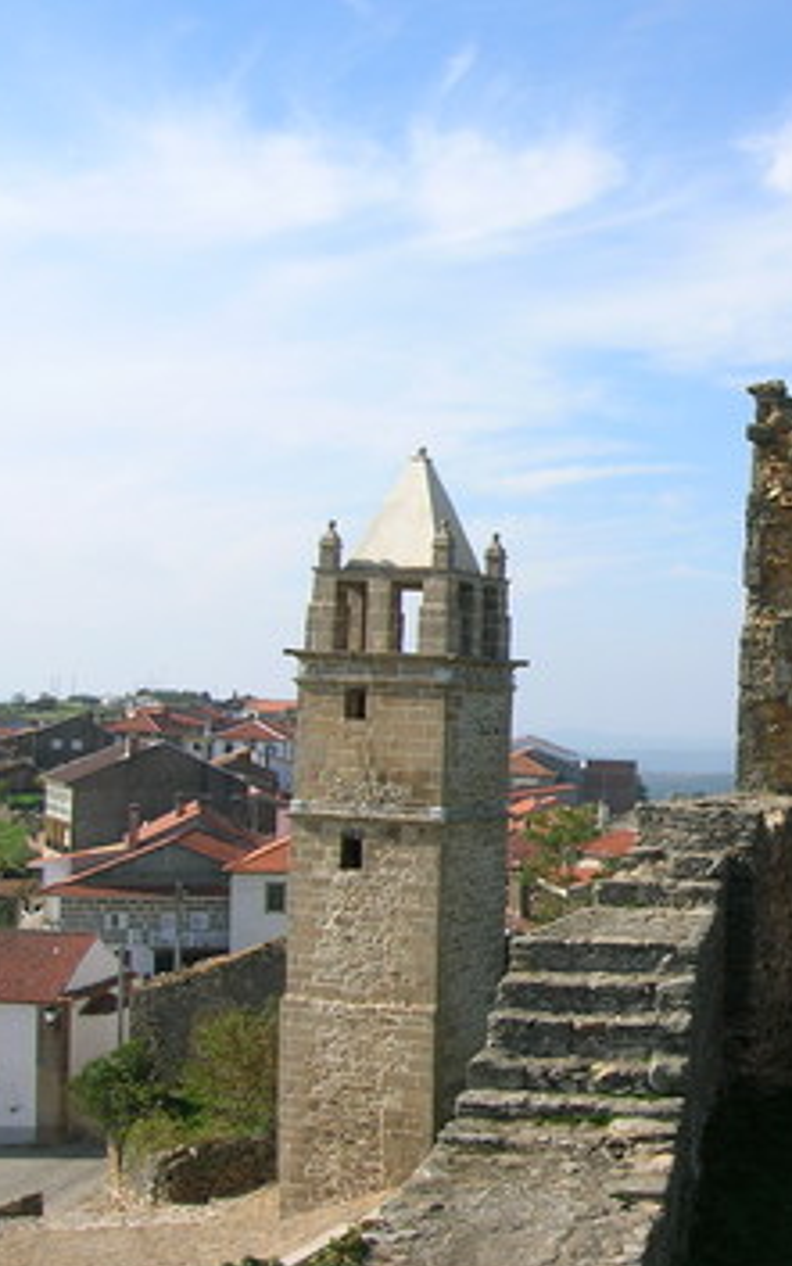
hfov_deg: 24.1
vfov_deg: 39.6
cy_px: 638
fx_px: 1759
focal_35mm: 51
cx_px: 821
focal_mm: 5.7
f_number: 4.9
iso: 50
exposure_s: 1/350
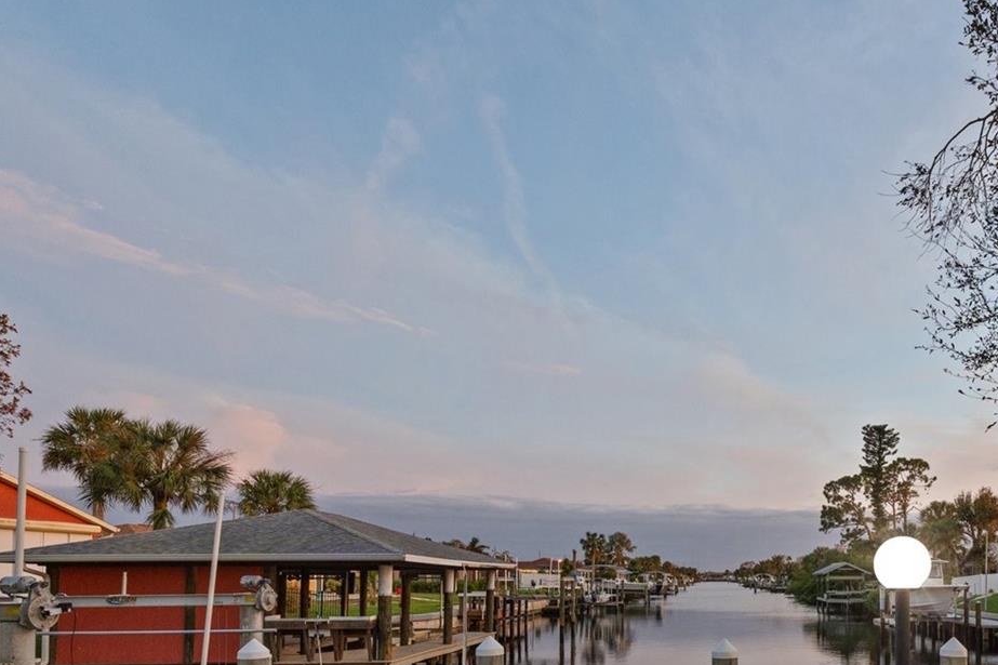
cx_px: 724
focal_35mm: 26
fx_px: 721
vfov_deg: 46.3
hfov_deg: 65.9
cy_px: 555
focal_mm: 10
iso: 500
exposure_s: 1/6
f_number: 5.6
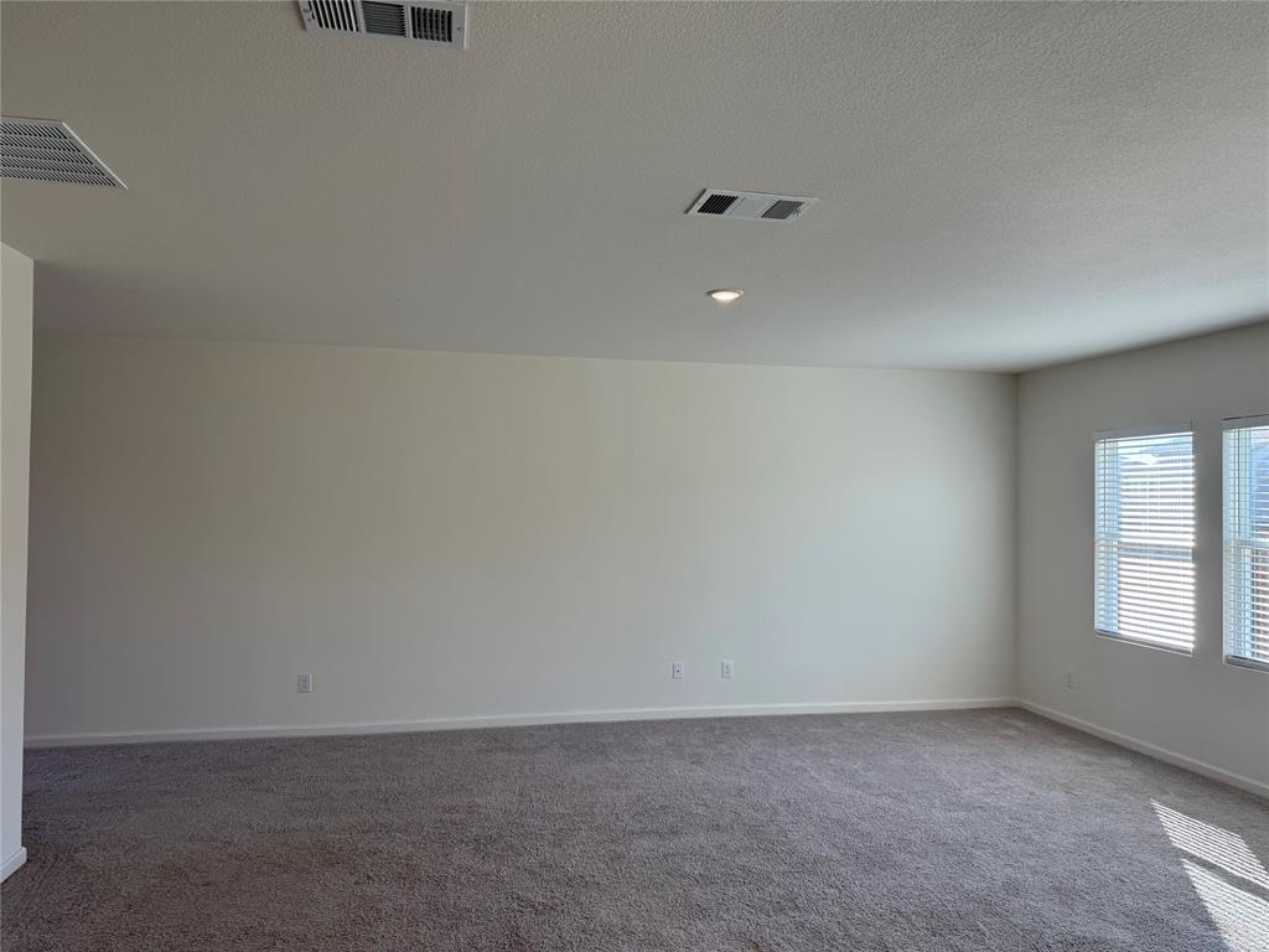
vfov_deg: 56.8
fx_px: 880
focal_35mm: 24
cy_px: 476
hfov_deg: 71.6
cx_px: 634
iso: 100
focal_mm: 6.76
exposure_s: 1/453
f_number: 1.78
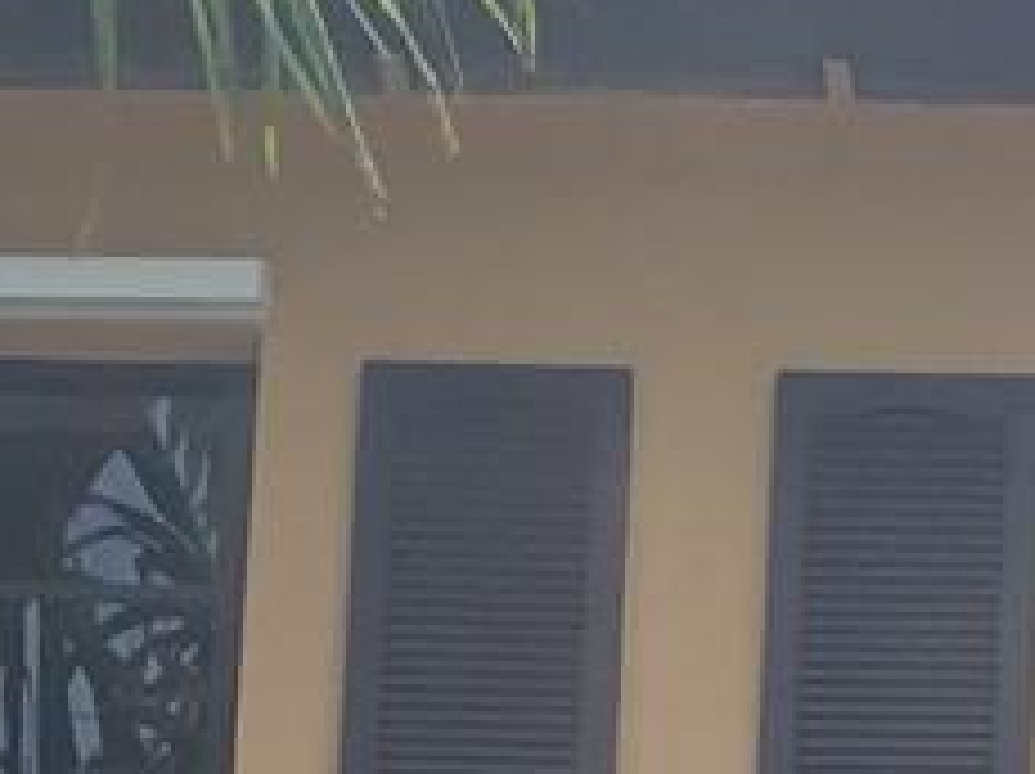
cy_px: 2358
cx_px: 1544
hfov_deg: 9.5
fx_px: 6033
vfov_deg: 6.6
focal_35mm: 202
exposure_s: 1/699
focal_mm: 4.15
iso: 25
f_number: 2.2
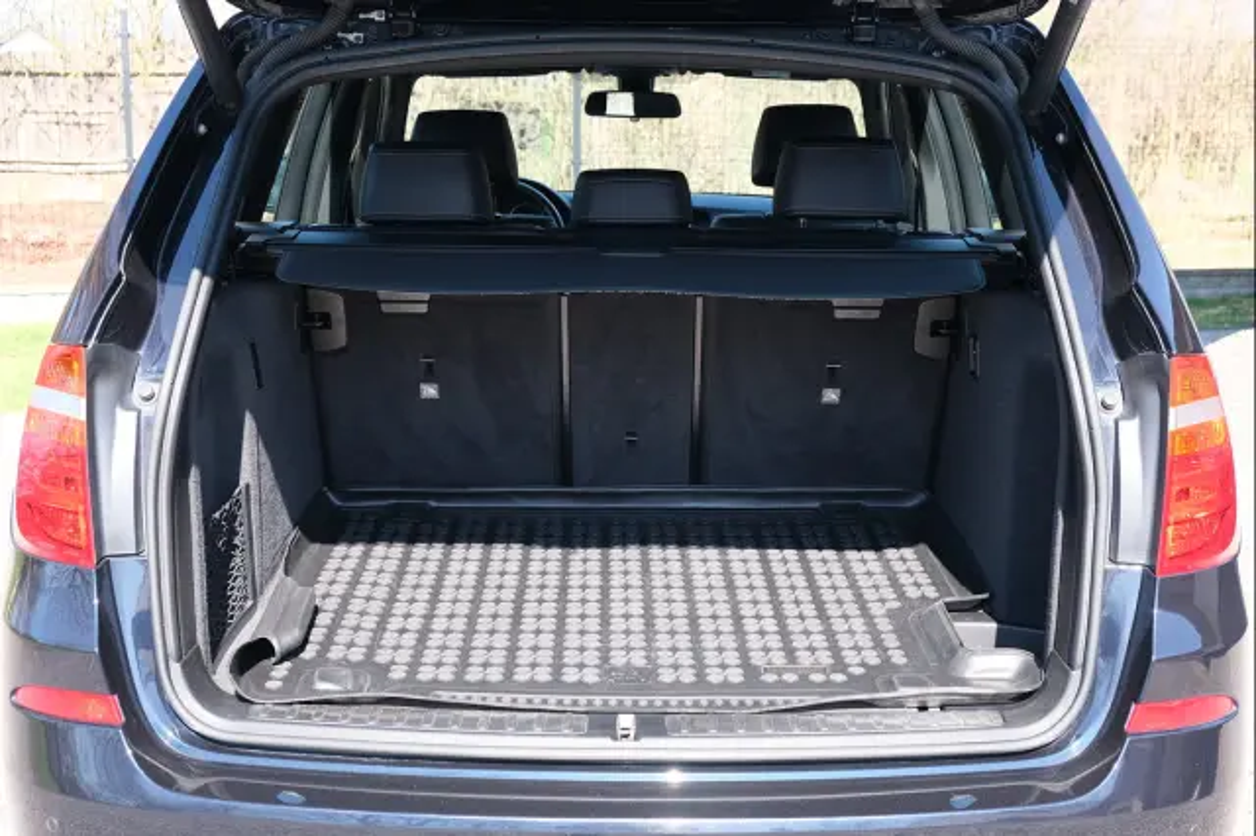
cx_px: 628
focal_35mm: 47
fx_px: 1639
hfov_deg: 41.9
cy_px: 418
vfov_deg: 28.6
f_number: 5
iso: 320
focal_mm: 31.5
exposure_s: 1/125
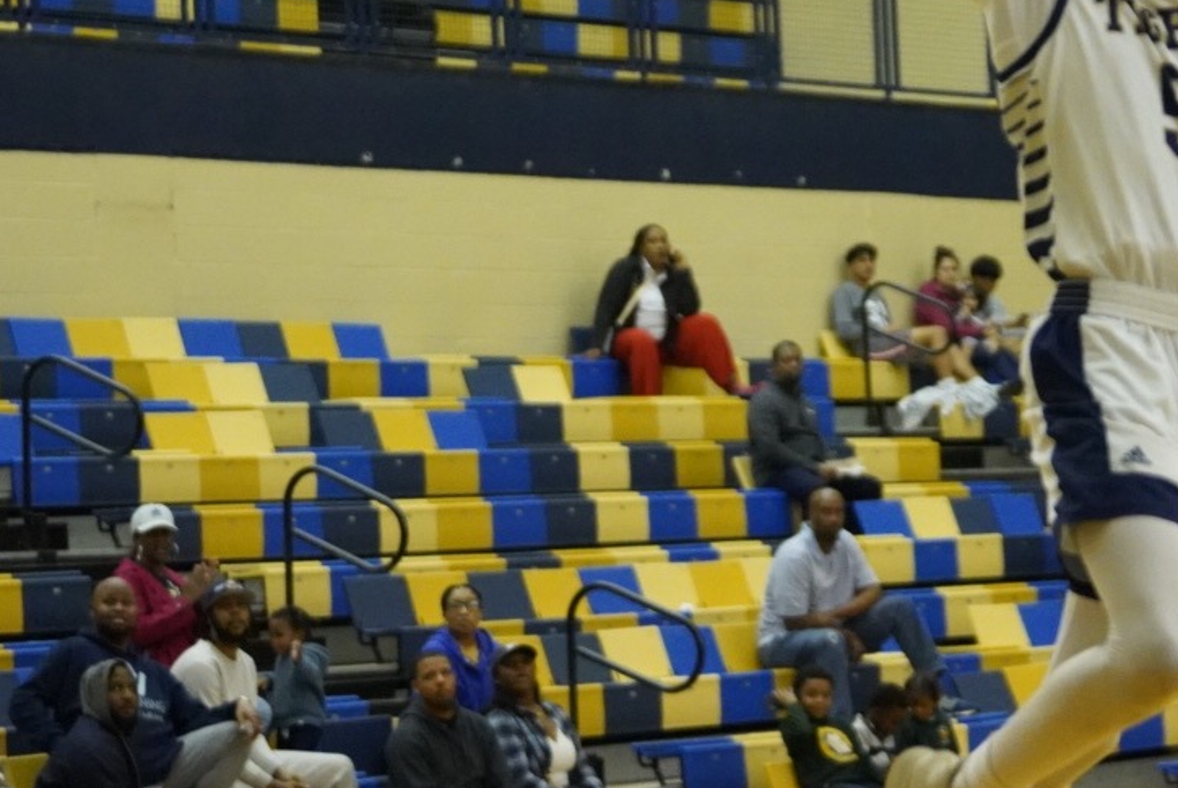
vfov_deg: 8.8
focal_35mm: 156
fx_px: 5110
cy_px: 283
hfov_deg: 13.0
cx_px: 1074
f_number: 2.8
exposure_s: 1/800
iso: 12800
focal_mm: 70
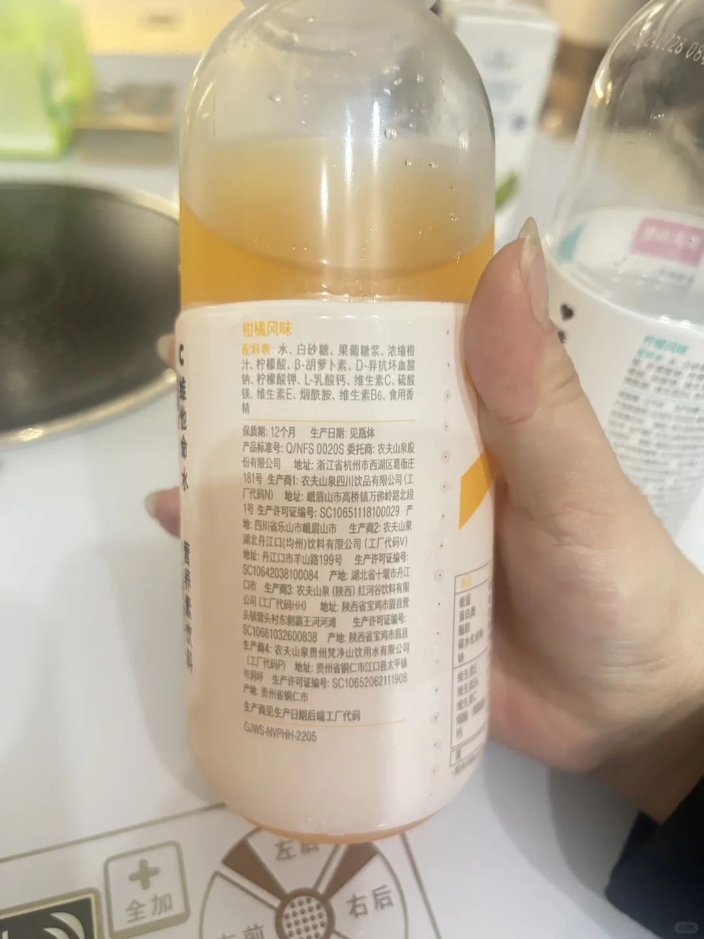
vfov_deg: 67.3
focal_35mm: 26
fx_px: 705
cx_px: 352
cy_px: 470
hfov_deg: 53.1
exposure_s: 1/33
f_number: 1.5
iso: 500
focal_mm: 5.7
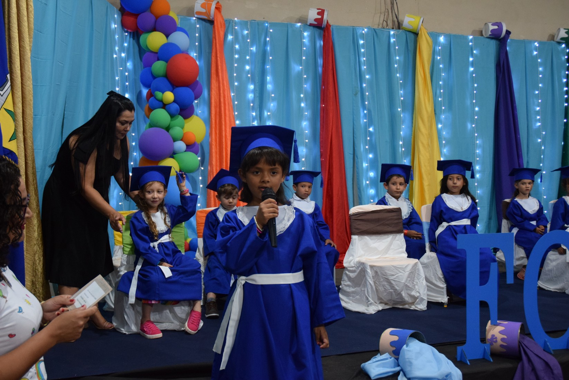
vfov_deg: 35.5
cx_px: 284
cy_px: 190
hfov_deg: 51.3
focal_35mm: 38
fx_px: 593
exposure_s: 1/60
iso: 2000
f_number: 3.8
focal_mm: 25
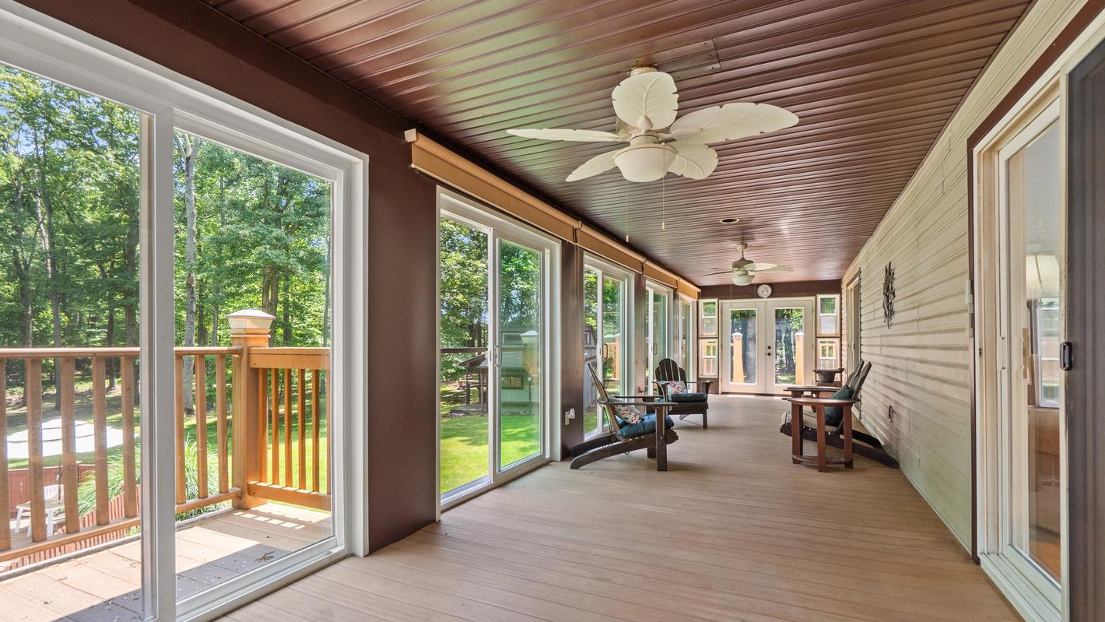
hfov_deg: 95.9
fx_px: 498
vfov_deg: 63.8
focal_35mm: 17
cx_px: 552
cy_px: 345
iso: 500
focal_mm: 16
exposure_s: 1/13
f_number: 8
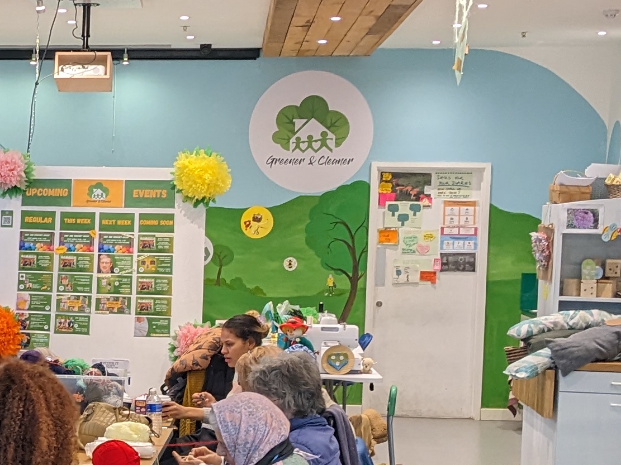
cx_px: -68
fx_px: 1758
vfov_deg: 15.0
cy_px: 357
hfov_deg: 19.2
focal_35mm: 98
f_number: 1.73
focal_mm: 4.38
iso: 75
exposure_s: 1/25
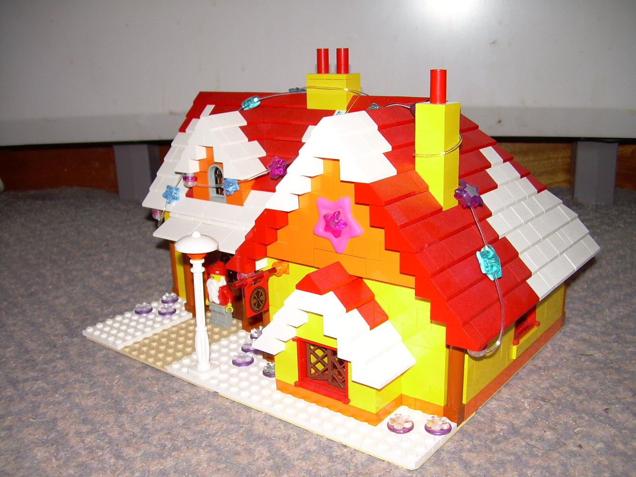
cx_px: 318
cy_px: 238
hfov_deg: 49.0
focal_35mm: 38
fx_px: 698
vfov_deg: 37.7
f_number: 2.8
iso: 50
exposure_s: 1/60
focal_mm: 6.3
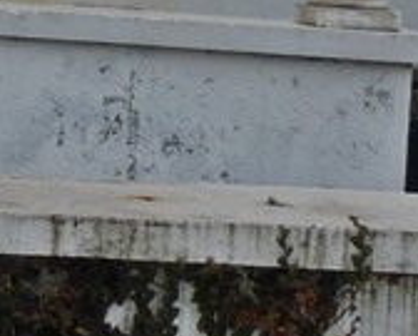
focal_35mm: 255
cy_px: -353
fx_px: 3160
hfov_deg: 7.3
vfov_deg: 5.9
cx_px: -443
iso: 80
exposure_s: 1/125
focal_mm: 9.1
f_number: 3.9
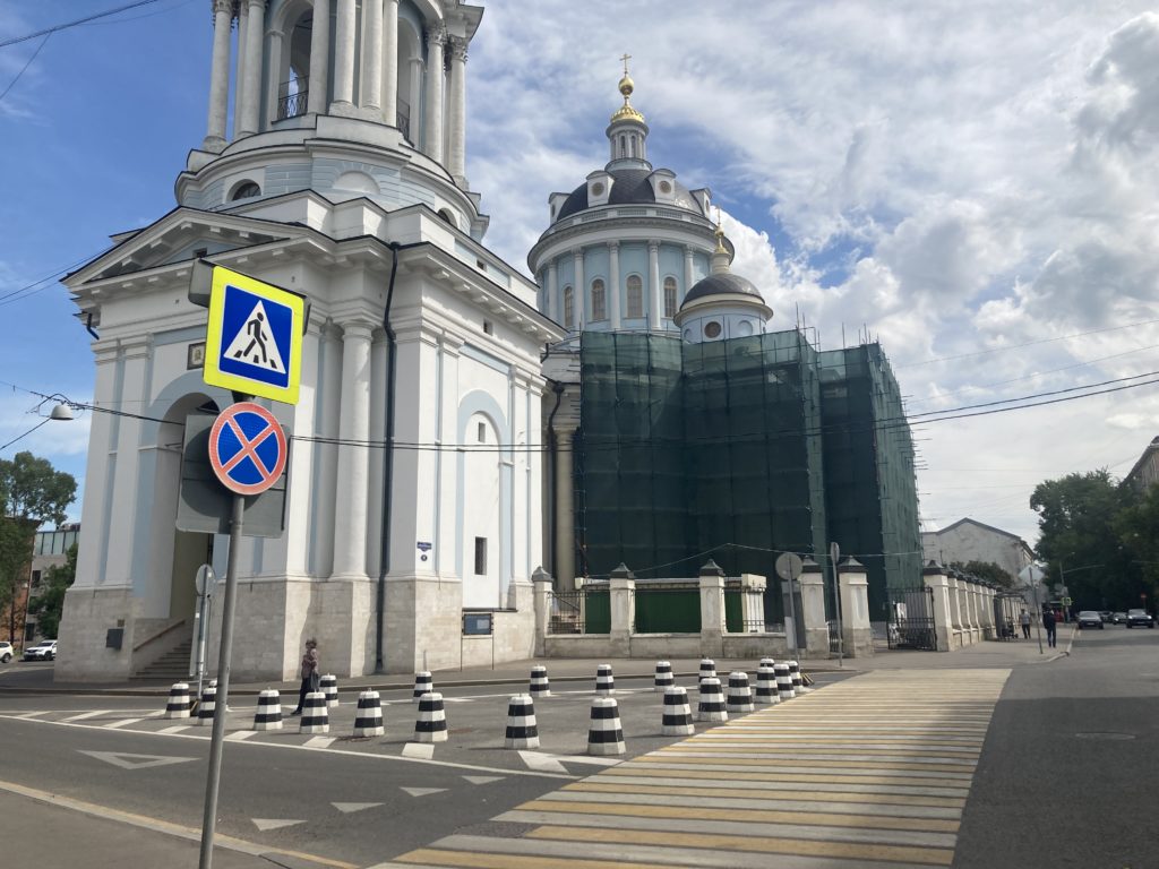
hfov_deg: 63.4
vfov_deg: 49.7
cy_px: 434
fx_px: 937
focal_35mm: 28
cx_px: 580
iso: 20
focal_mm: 3.99
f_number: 1.8
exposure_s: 1/2525
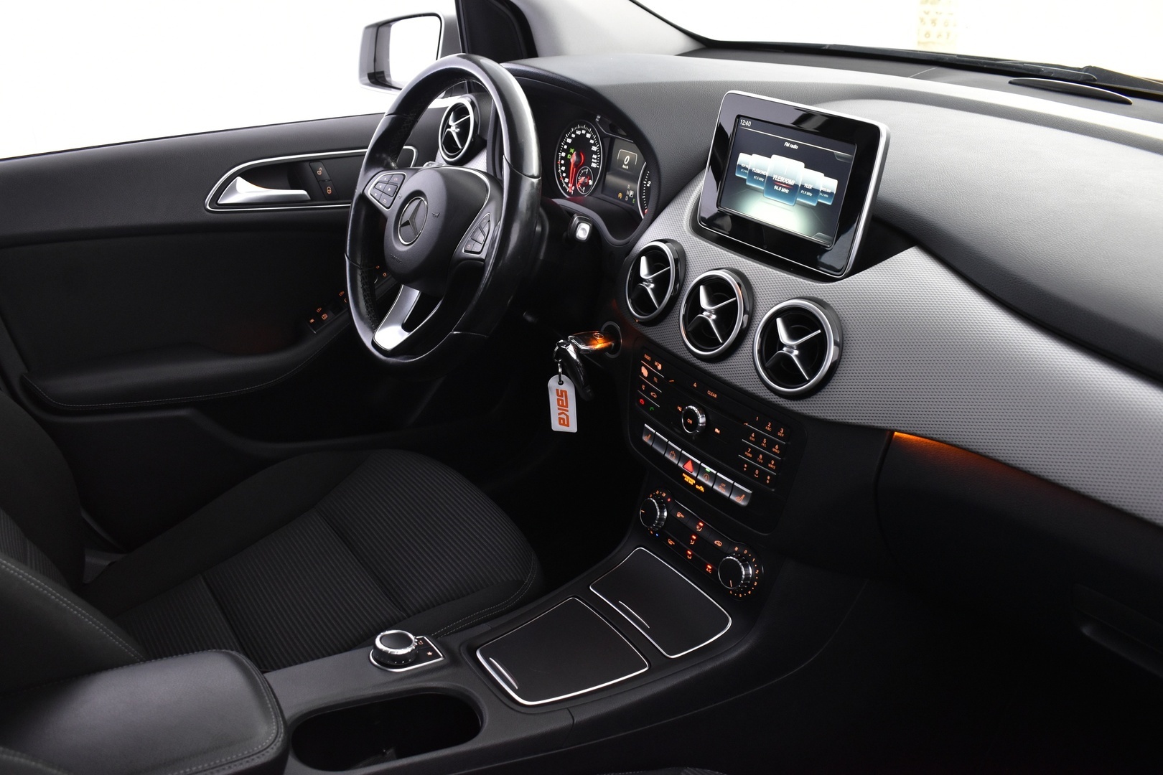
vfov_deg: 41.7
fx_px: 1018
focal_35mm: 32
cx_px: 582
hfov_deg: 59.5
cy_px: 388
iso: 1250
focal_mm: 21
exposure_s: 1/8
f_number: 5.6
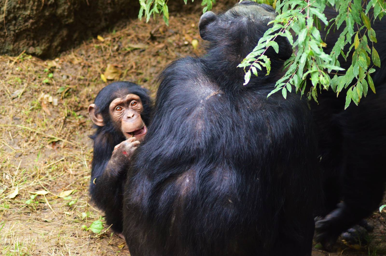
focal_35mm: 225
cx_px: 193
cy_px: 128
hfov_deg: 9.2
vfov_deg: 6.1
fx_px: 2408
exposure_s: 1/125
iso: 1600
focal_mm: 150
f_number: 4.2
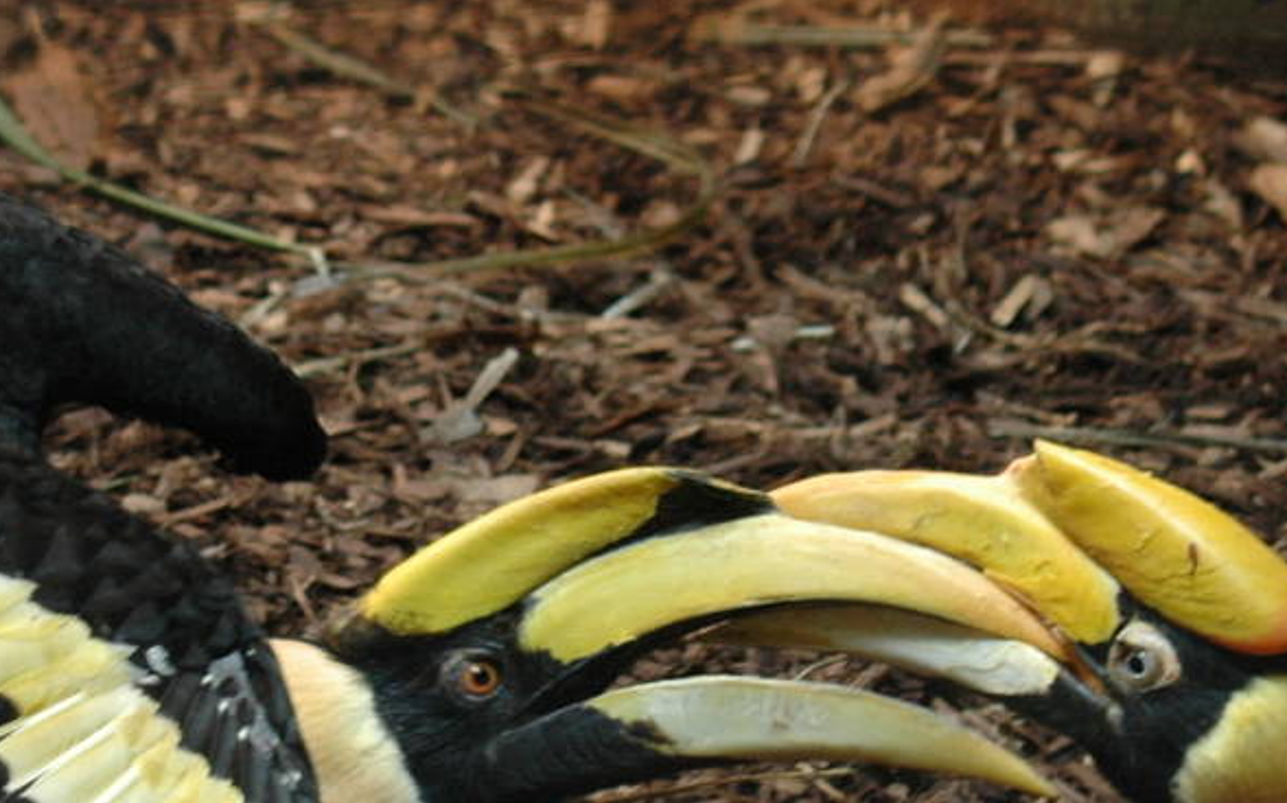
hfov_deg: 7.2
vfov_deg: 4.5
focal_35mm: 291
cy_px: 916
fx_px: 10203
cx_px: 549
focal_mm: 70
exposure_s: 1/100
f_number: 5
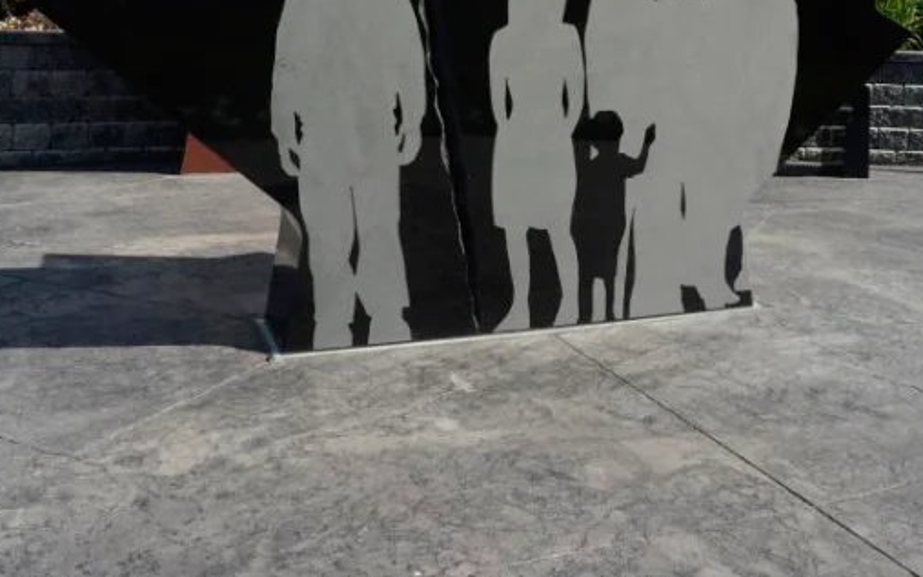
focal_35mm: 105
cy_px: 2
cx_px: 532
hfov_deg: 19.8
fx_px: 2642
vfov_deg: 12.3
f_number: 11
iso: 100
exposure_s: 1/200
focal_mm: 55
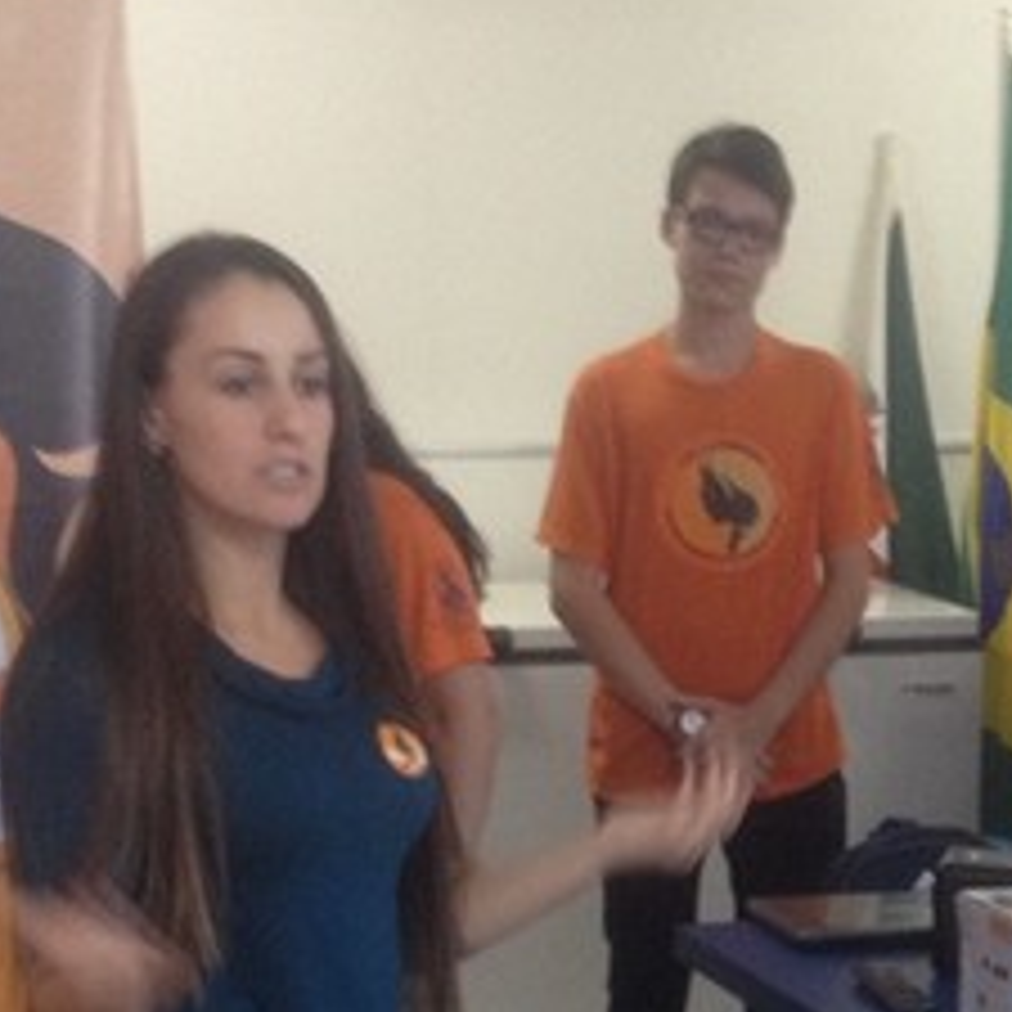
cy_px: 1075
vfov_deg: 15.5
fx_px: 3638
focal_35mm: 110
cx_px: 900
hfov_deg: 15.7
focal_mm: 4.28
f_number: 2.4
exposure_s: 1/20
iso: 125
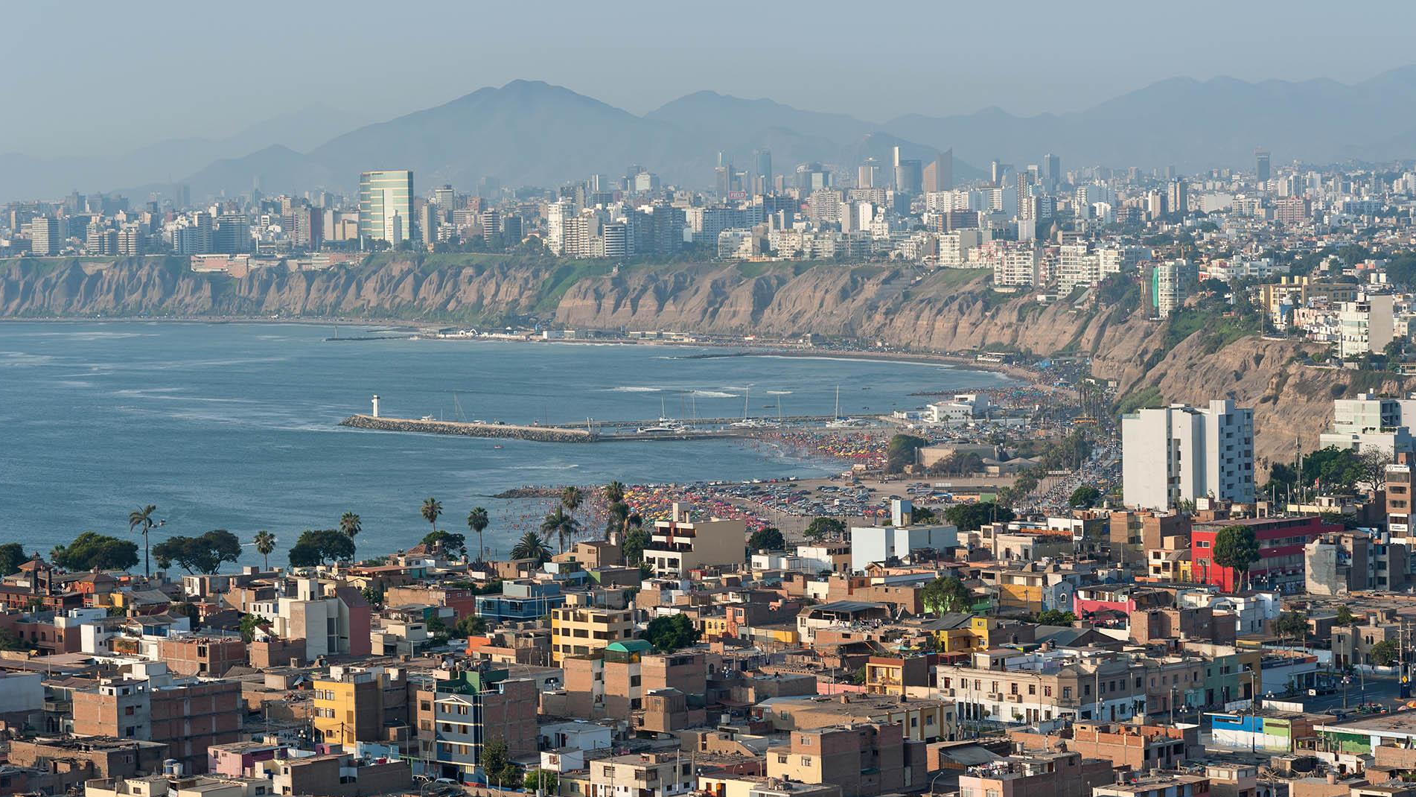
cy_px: 440
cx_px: 708
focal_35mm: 111
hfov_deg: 19.3
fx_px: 4168
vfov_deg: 10.9
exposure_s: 1/500
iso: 200
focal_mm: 105
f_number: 7.1
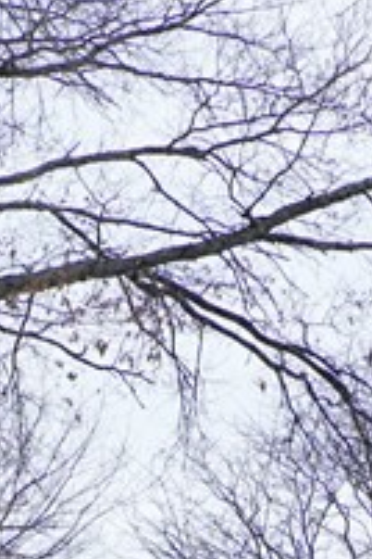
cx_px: 69
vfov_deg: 14.9
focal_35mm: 122
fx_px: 1891
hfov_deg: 11.2
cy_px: 971
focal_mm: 16
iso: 100
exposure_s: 1/125
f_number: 8
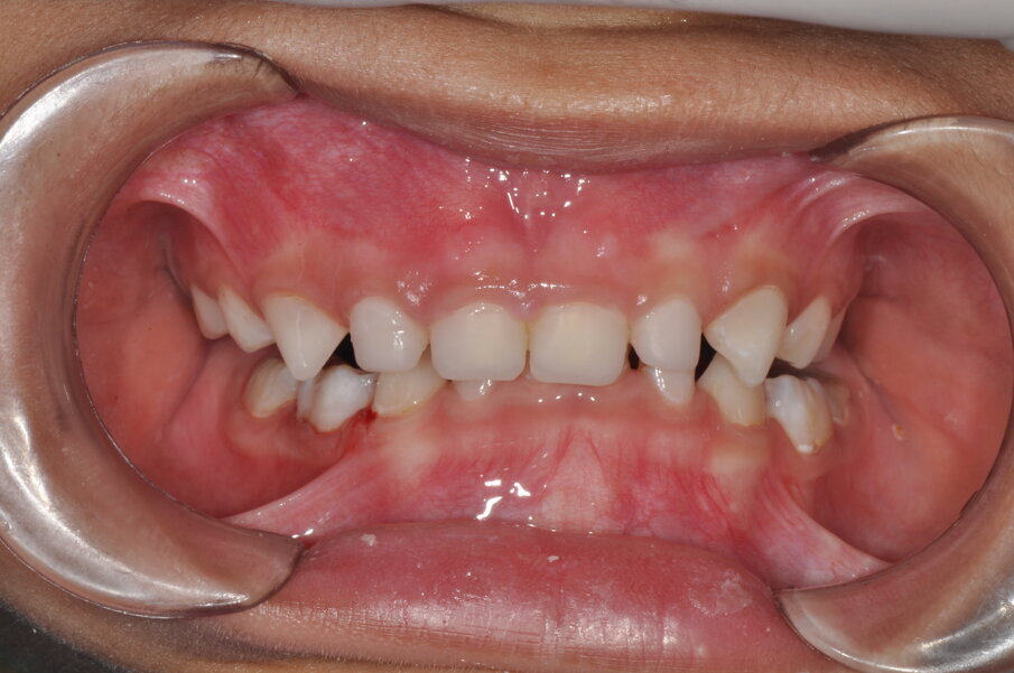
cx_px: 507
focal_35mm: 135
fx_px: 3798
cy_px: 336
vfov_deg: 10.1
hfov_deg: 15.2
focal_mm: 90
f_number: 32
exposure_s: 1/200
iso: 200
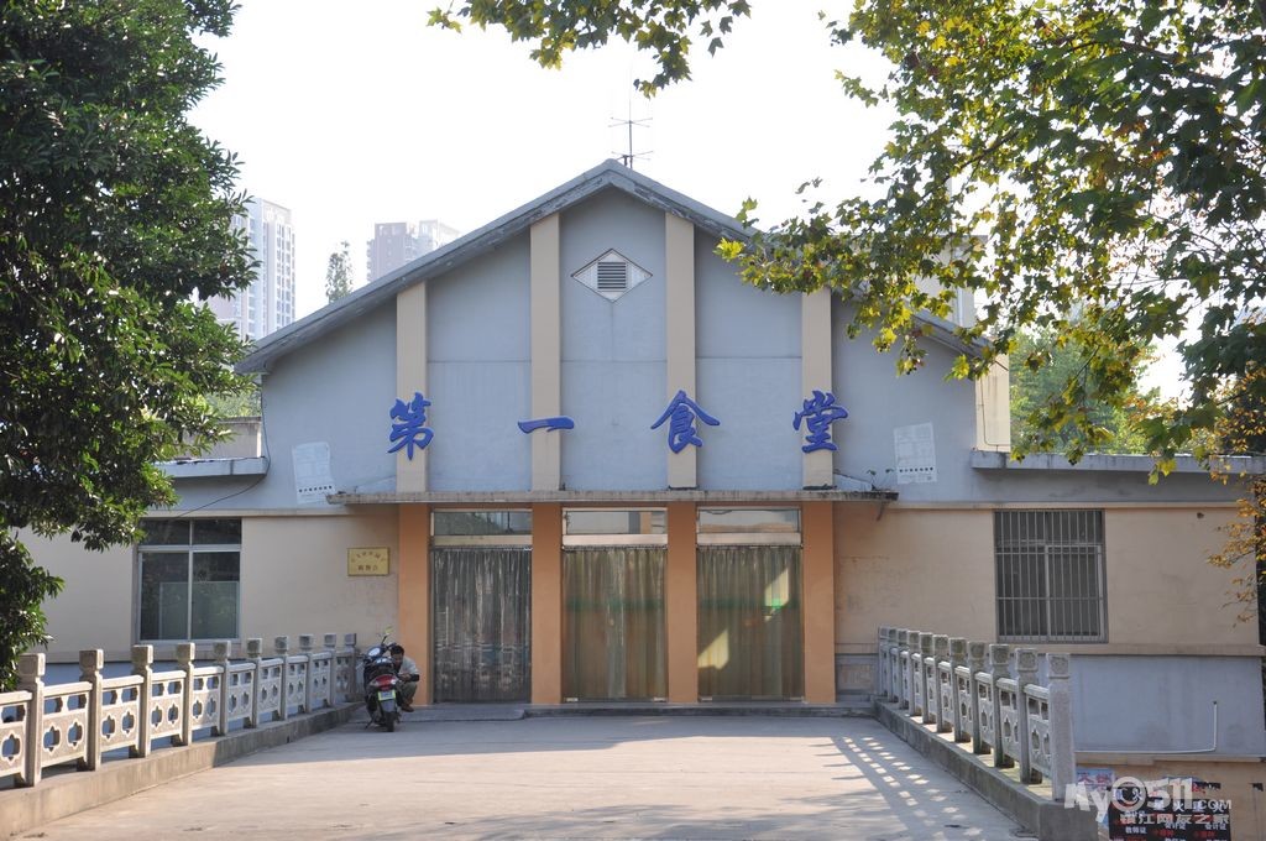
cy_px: 420
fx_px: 2213
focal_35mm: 63
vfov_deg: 21.5
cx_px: 633
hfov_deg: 31.9
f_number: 8
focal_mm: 42
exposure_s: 1/250
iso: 200
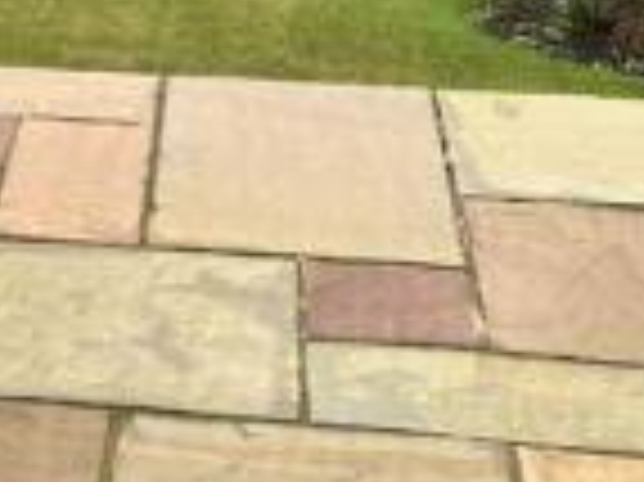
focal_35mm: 106
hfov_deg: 17.7
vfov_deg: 12.5
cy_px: -430
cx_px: -133
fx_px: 1970
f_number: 1.5
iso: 50
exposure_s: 1/504
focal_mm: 5.7
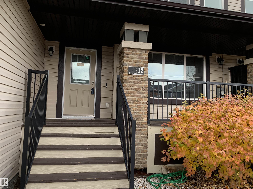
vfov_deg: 53.1
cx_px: 126
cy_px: 94
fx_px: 190
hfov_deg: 67.3
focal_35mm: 26
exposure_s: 1/225
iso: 25
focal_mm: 4.25
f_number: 1.8
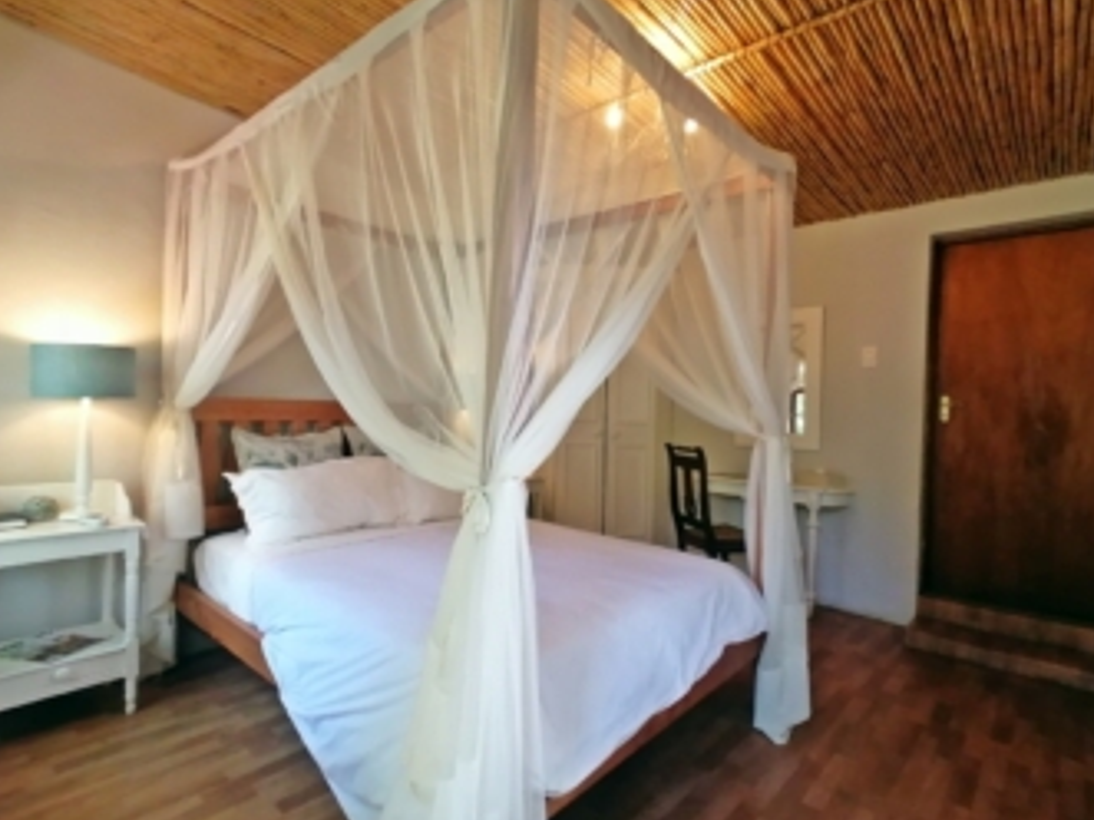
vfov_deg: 71.6
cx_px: 555
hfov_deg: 87.8
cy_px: 408
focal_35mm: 18
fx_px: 569
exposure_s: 1/33.3
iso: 200
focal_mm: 1.78
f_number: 2.4
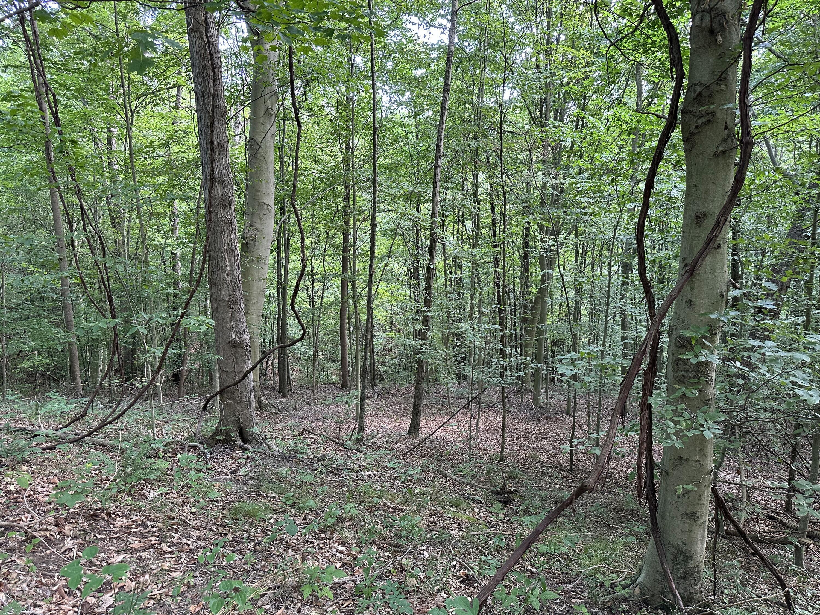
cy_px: 308
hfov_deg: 71.6
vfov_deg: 56.8
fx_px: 569
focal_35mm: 24
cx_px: 410
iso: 250
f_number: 1.78
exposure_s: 1/61
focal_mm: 6.86
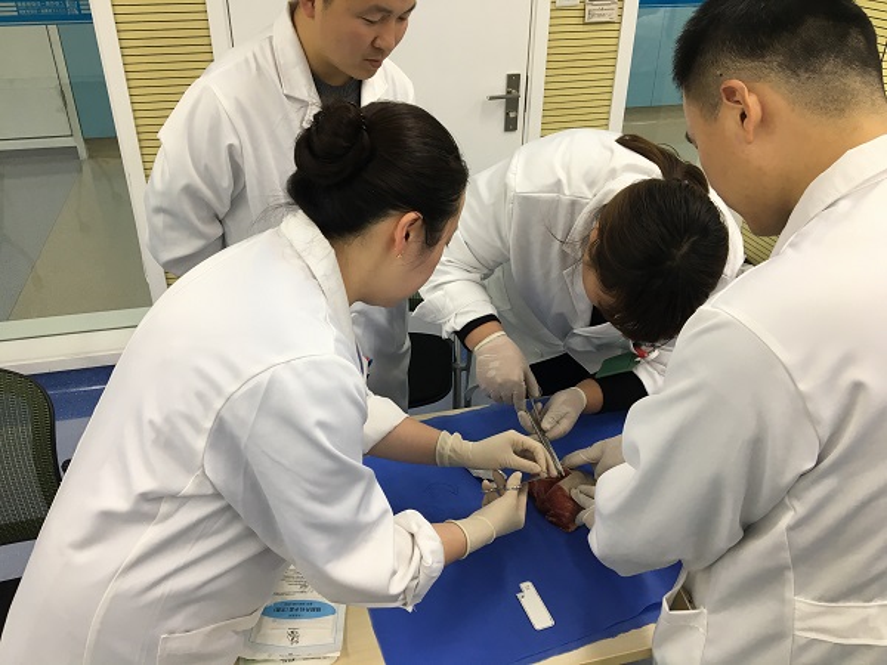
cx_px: 444
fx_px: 743
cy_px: 332
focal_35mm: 29
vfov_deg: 48.2
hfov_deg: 61.7
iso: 25
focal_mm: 4.15
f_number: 2.2
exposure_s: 1/33
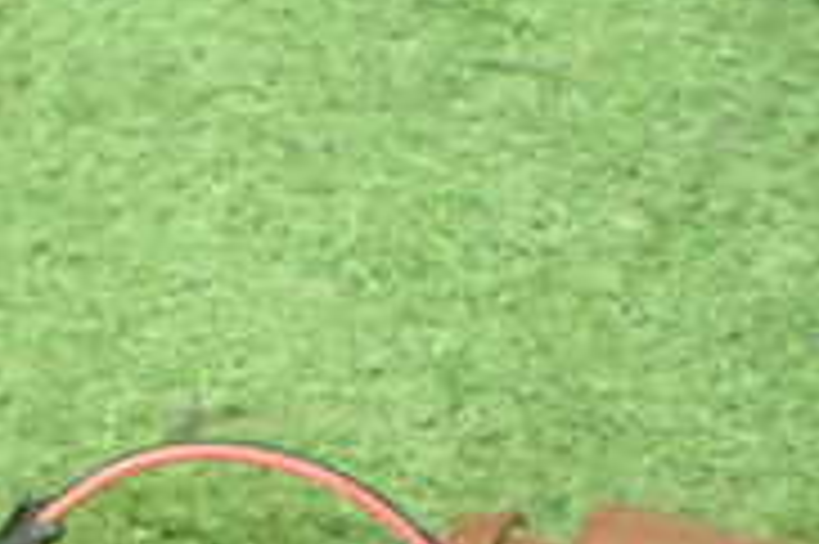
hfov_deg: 19.2
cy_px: 841
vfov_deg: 12.5
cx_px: -22
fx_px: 2341
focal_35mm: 103
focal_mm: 5.4
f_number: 2.3
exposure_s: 1/100
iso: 800
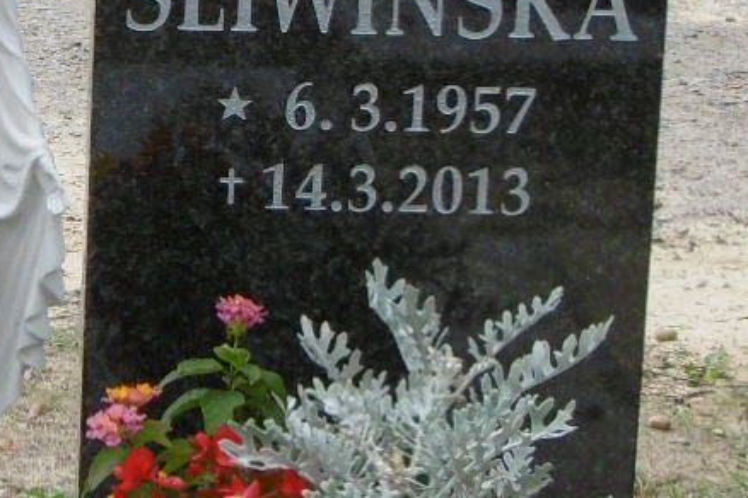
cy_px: 89
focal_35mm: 209
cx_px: -26
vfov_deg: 6.6
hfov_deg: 9.8
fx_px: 4342
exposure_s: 1/200
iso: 100
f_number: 3.8
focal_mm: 7.7
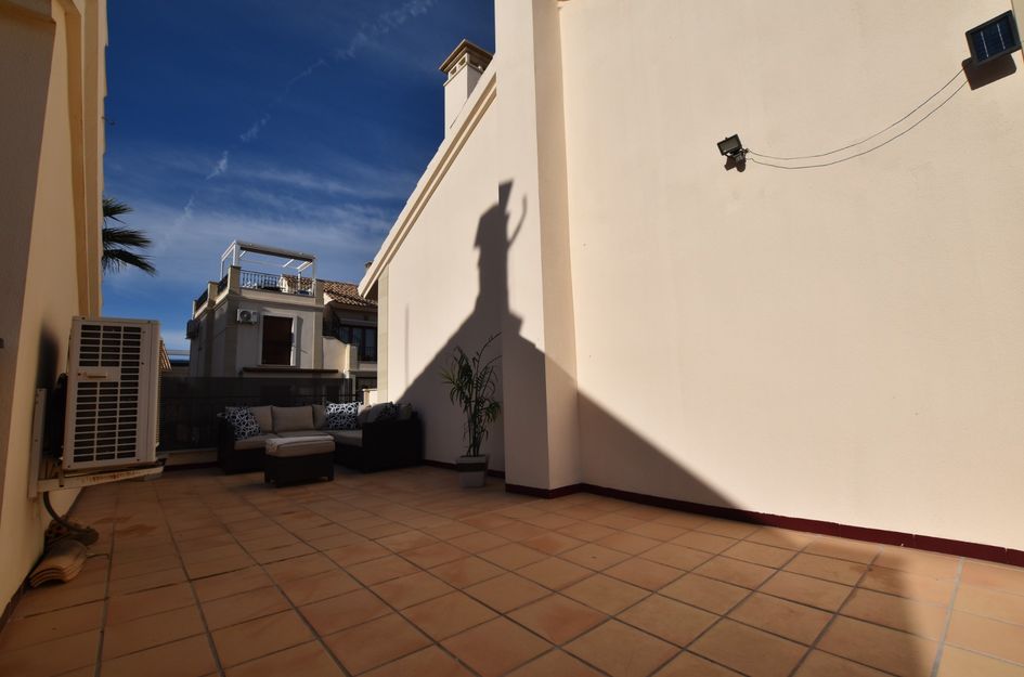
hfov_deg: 100.5
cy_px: 338
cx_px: 512
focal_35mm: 15
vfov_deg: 77.0
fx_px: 426
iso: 200
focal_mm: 10
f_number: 10
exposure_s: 1/1000
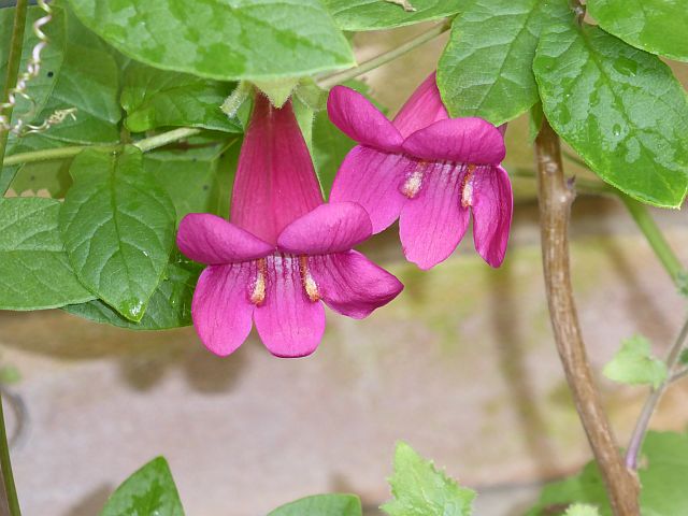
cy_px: 258
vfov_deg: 4.5
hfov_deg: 6.0
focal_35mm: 333
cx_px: 344
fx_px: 6618
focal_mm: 53.8
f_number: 5.8
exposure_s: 1/100
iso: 200
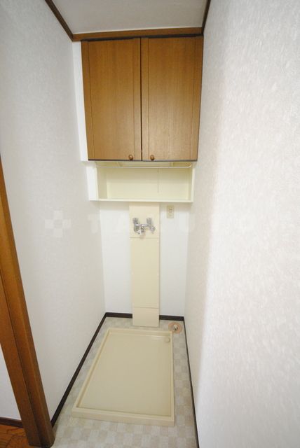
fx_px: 150
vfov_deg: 112.6
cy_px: 224
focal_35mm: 12
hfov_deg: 90.1
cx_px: 150
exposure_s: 1/15
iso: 1600
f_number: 4.5
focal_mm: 8
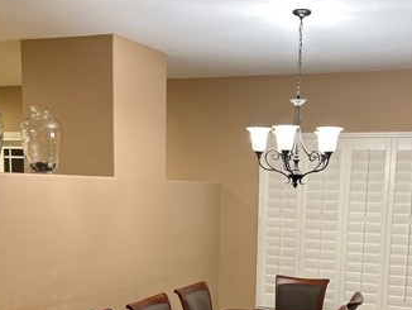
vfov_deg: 27.8
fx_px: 607
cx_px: 269
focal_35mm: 51
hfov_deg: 37.1
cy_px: 264
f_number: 1.5
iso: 125
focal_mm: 5.7
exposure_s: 1/60
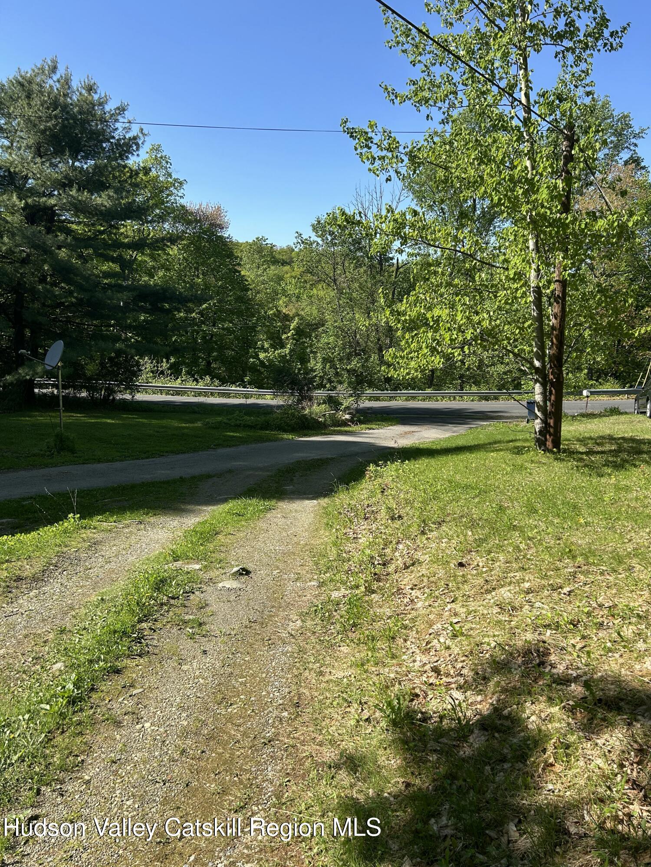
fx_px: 652
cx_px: 326
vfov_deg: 67.3
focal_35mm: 26
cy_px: 434
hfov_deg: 53.1
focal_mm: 5.7
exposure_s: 1/2404
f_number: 1.5
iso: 50
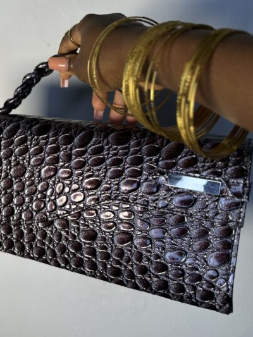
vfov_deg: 51.1
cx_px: 77
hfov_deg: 39.0
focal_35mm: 36
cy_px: 140
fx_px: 351
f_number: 1.78
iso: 80
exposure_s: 1/336
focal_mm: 6.86
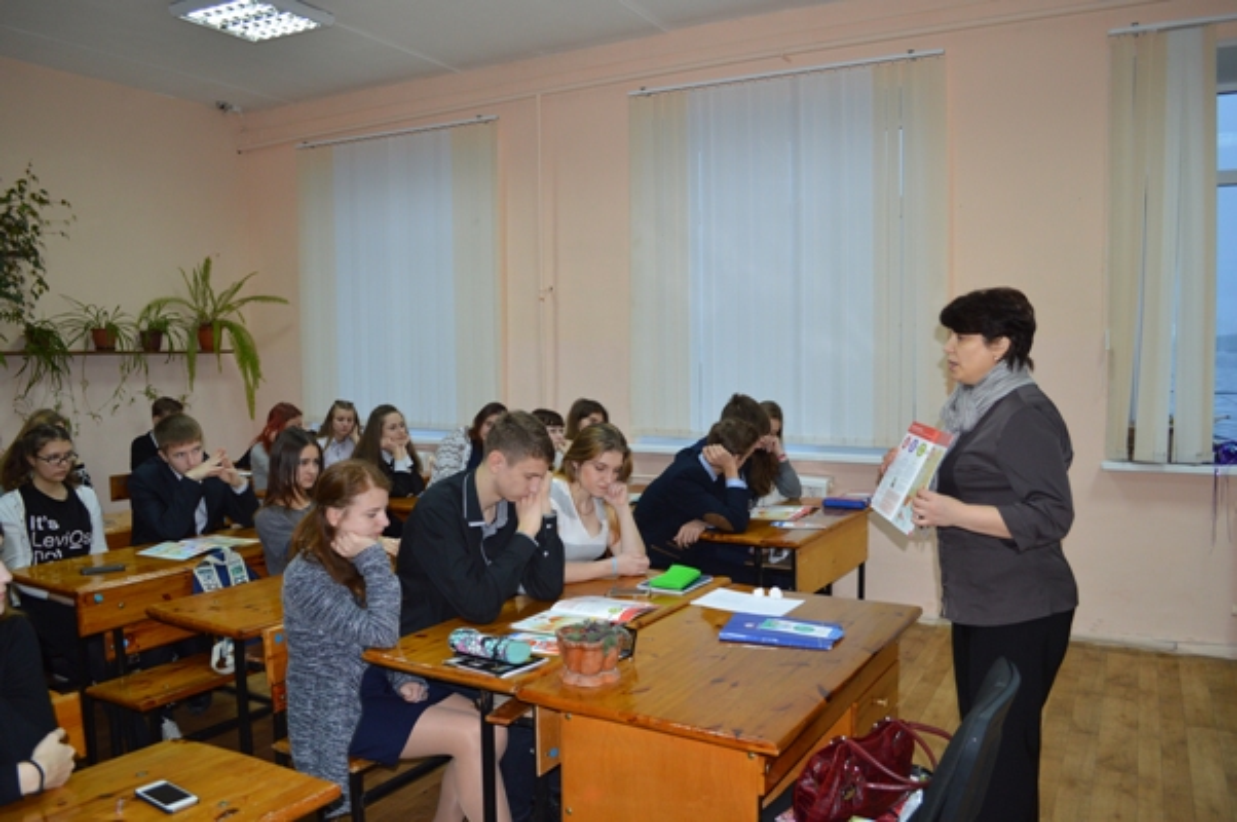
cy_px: 411
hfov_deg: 67.4
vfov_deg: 47.8
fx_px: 927
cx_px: 618
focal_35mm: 27
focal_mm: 18
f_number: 3.5
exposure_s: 1/60
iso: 450
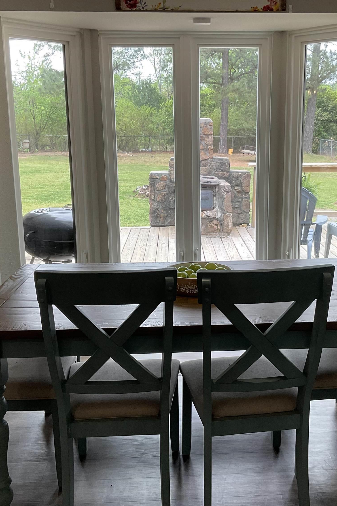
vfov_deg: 47.4
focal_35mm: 41
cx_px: 206
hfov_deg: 32.5
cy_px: 250
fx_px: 576
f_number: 1.8
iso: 50
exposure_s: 1/120
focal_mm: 3
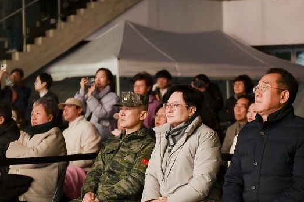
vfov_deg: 15.0
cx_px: 181
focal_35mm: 91
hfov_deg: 22.4
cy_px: 120
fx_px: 768
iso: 2000
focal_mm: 70
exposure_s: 1/100
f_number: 3.2
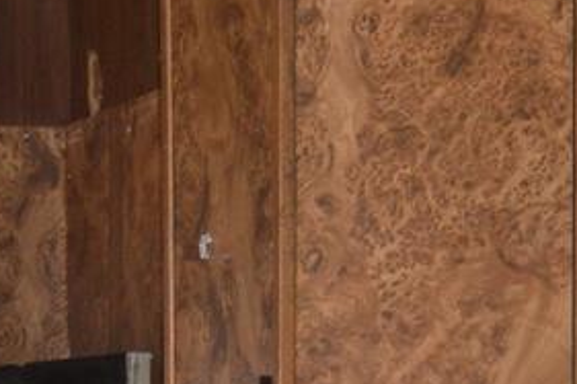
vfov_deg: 4.7
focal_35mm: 284
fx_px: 4549
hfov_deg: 7.0
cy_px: 872
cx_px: -556
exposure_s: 1/80
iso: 400
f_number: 4
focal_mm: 26
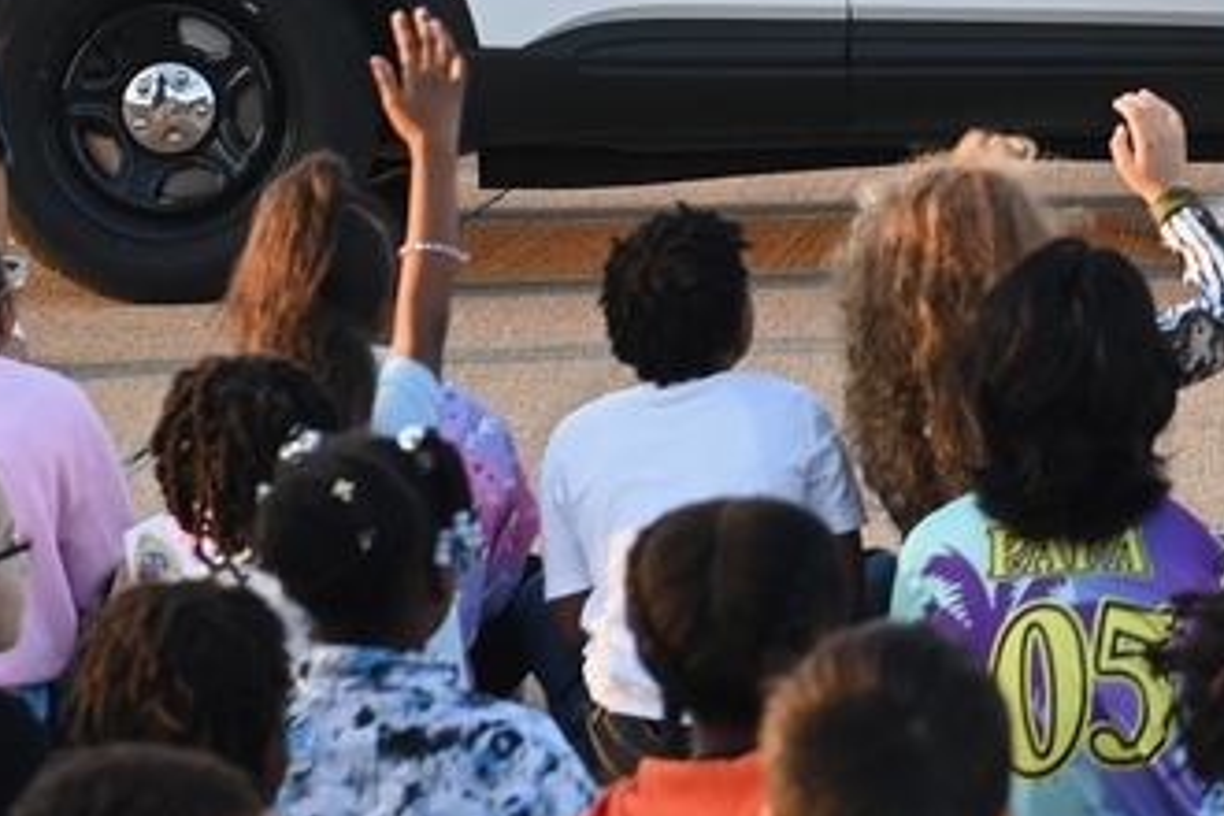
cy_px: -399
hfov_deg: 9.3
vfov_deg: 6.3
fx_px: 7377
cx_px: 1558
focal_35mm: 217
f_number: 4.5
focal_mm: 70
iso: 1600
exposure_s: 1/1250
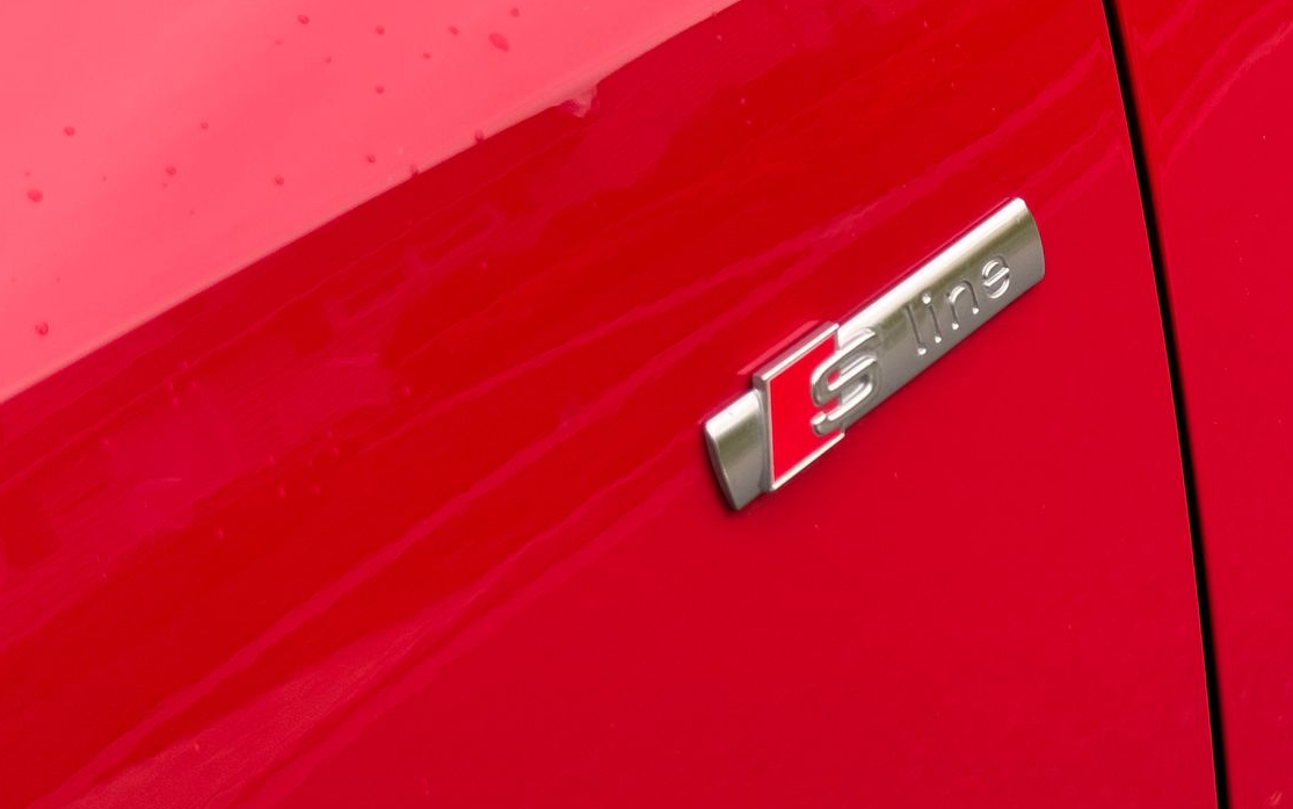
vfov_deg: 17.9
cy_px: 359
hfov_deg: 27.9
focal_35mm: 73
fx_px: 2573
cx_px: 915
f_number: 1.78
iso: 64
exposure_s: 1/233
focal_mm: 6.76
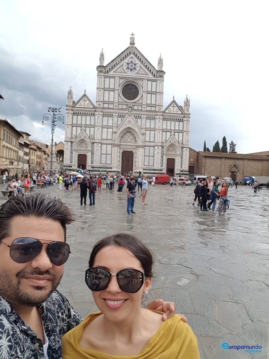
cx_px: 134
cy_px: 180
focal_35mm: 21
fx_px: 218
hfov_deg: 63.4
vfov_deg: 79.0
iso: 50
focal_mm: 2.1
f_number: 1.7
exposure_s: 1/990
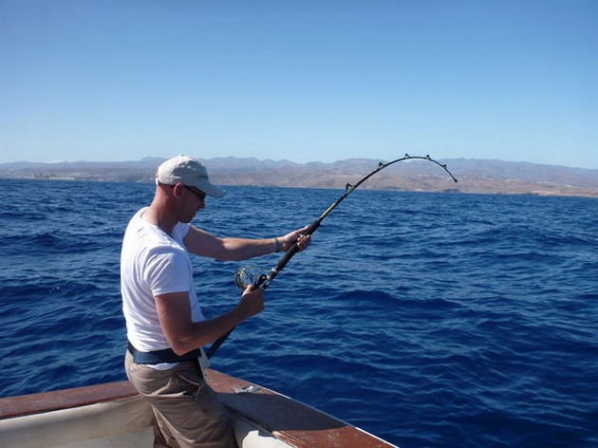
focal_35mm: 28
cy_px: 224
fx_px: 484
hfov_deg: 63.5
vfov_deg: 49.7
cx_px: 299
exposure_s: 1/1000
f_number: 3.3
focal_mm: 4.9
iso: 100
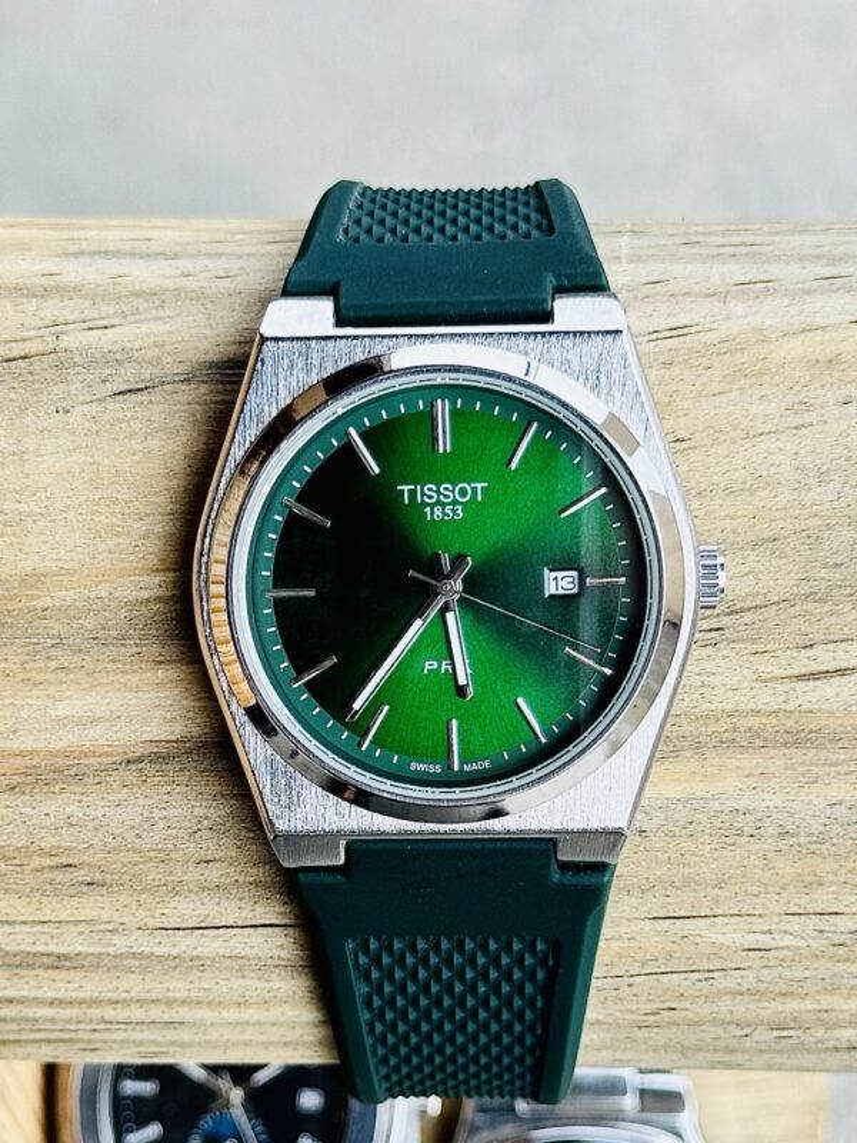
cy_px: 572
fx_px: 1584
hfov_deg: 30.3
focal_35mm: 48
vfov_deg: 39.7
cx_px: 428
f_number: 1.78
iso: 64
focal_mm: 6.76
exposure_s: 1/343
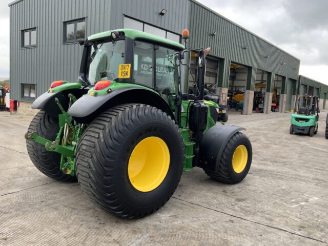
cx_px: 164
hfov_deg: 61.7
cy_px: 123
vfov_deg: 48.2
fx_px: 275
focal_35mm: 29
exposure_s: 1/122
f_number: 1.8
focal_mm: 3
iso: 32
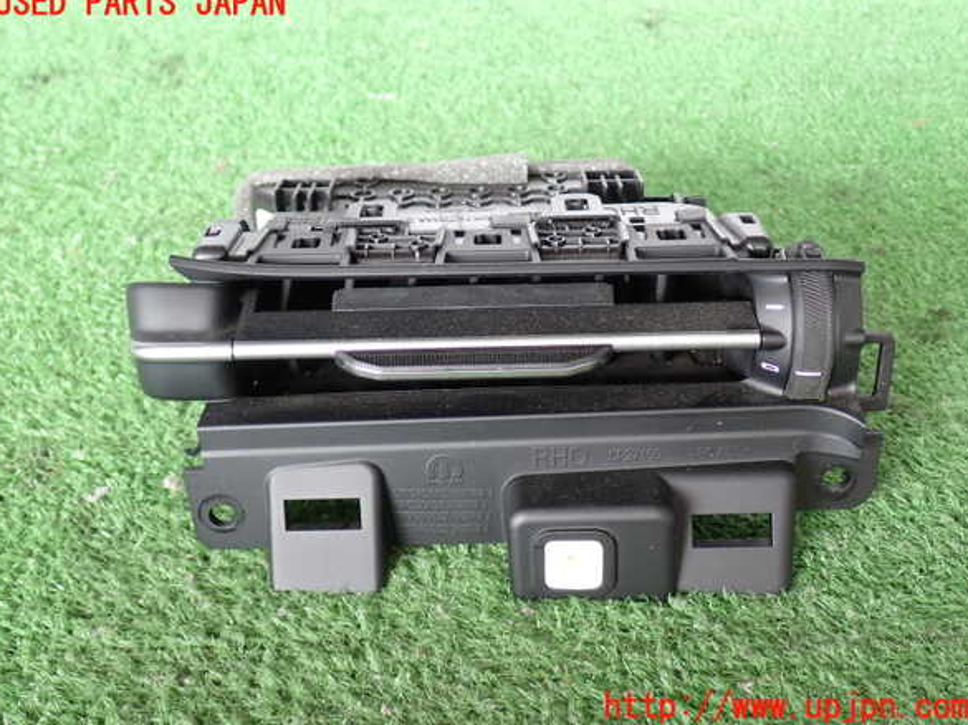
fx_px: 1090
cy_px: 356
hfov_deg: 47.9
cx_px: 482
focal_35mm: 39
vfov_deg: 36.8
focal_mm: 6.83
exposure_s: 1/40
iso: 200
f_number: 2.7
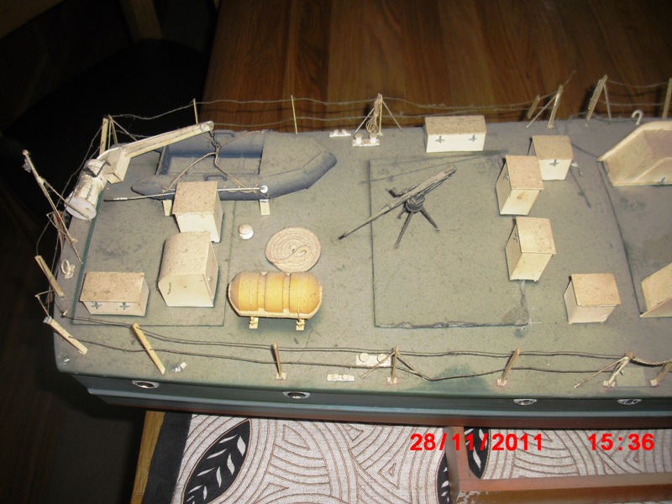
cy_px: 252
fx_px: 738
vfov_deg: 37.7
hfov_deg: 49.0
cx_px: 336
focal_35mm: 38
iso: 100
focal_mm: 6.2
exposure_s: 1/60
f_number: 2.8
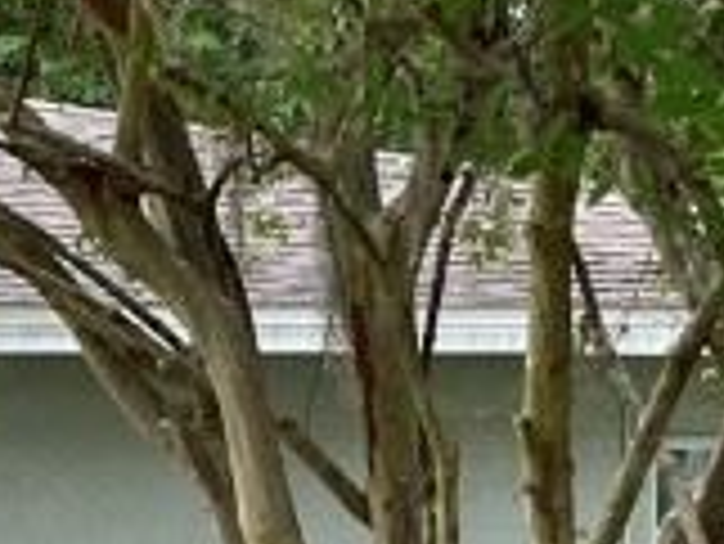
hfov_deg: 10.1
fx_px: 3454
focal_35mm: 165
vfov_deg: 8.9
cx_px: -1142
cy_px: 584
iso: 64
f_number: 1.6
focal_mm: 4.2
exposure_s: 1/121
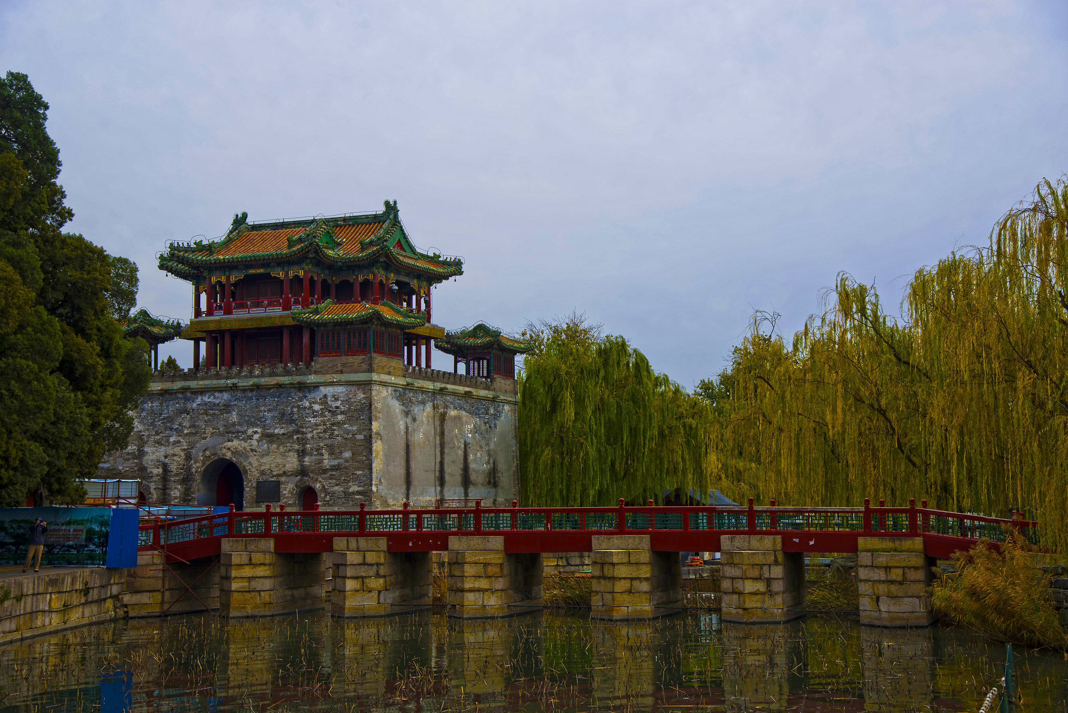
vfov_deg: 24.6
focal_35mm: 55
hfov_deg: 36.2
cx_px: 534
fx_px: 1632
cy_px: 356
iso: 100
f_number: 7.1
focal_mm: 55
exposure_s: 1/60
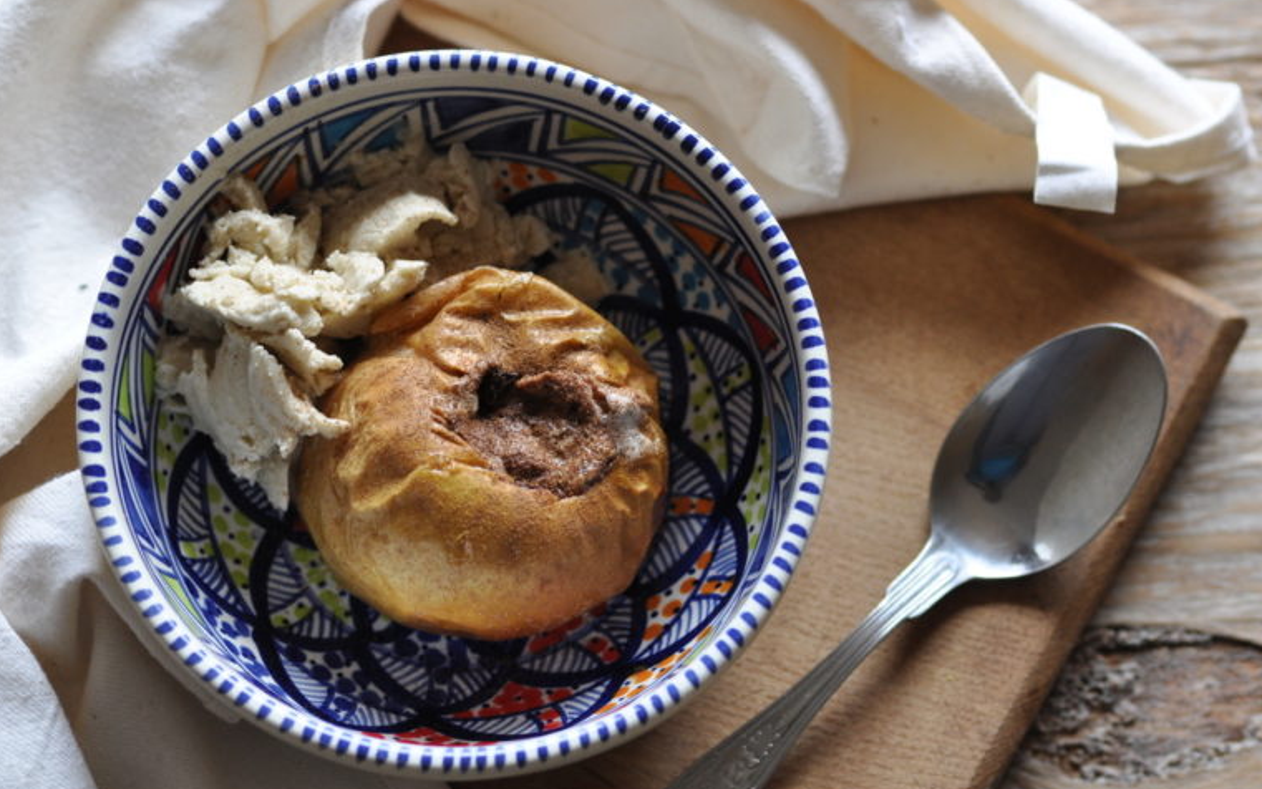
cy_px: 417
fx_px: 3715
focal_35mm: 108
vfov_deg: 12.1
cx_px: 627
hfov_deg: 19.3
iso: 640
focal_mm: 70
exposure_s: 1/60
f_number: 3.5
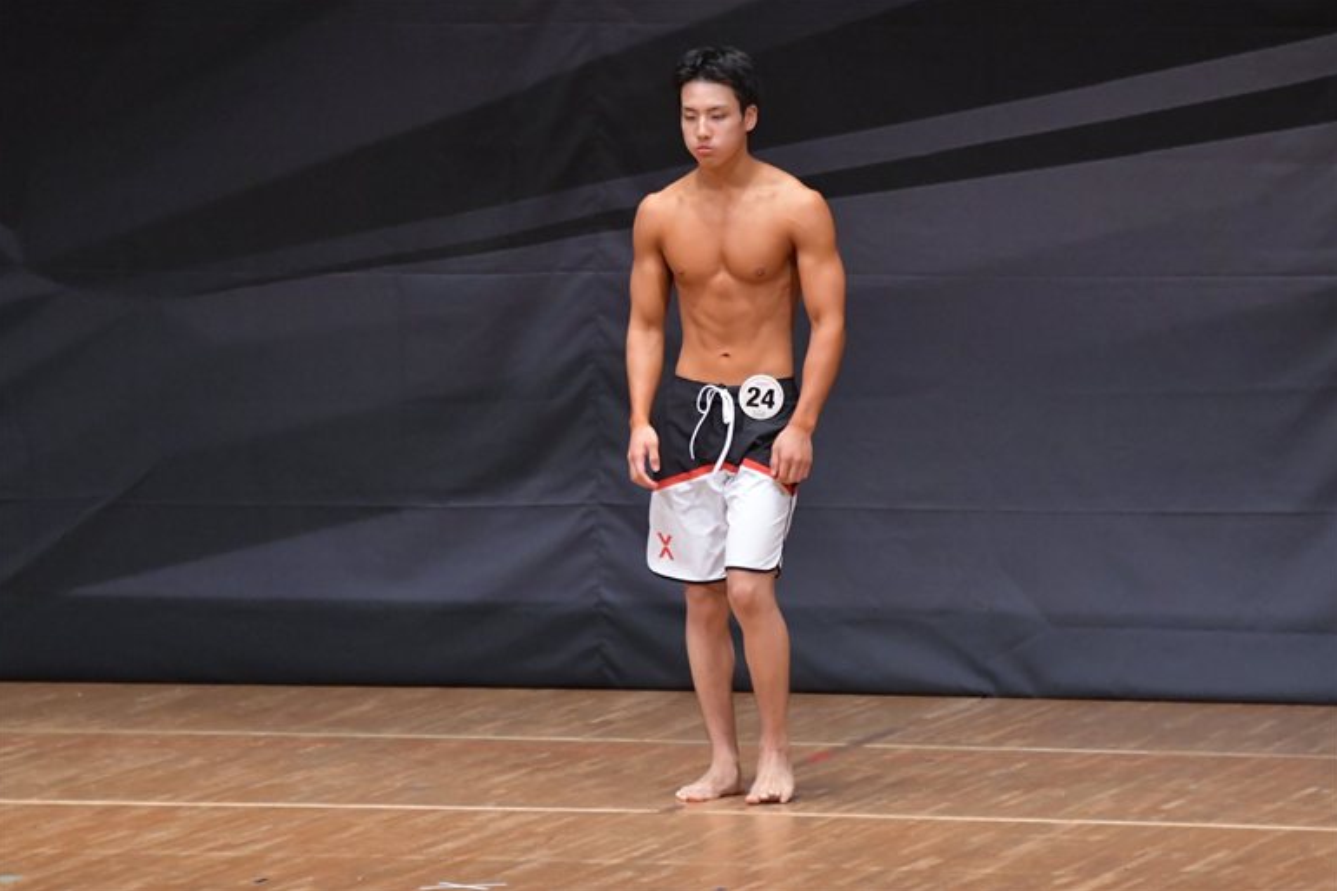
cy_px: 445
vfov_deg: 4.5
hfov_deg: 6.8
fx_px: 11213
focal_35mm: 302
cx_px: 668
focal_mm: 200
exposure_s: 1/400
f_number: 5.6
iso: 6400
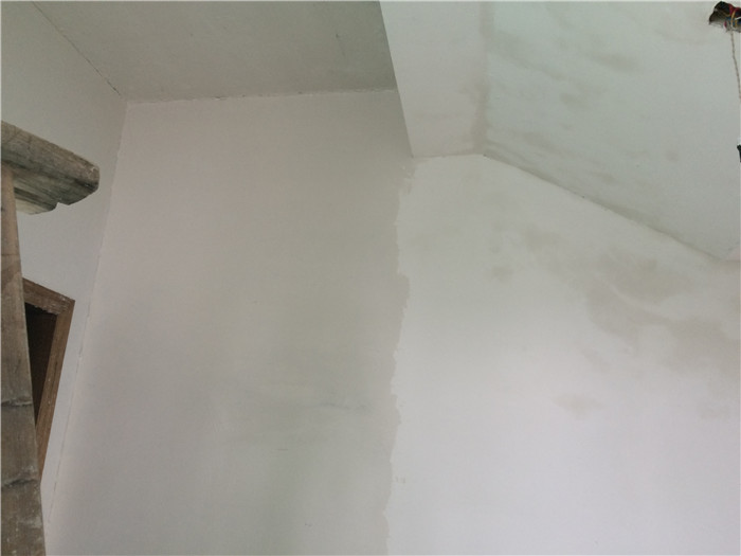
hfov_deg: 61.7
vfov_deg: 48.2
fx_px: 621
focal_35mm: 29
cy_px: 278
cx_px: 370
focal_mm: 4.15
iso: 80
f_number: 2.2
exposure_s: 1/30
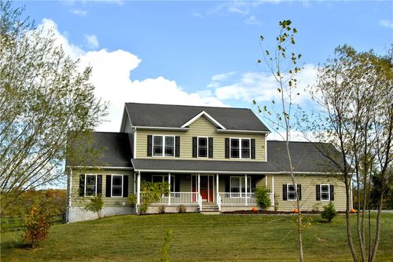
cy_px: 131
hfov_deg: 41.1
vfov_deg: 28.1
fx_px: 524
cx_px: 196
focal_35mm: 48
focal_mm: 32
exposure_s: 1/200
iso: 100
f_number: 10
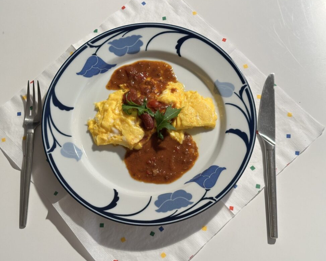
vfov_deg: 29.1
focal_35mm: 52
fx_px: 502
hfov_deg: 36.0
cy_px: 132
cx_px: 154
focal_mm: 6.86
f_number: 1.78
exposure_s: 1/60
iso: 80
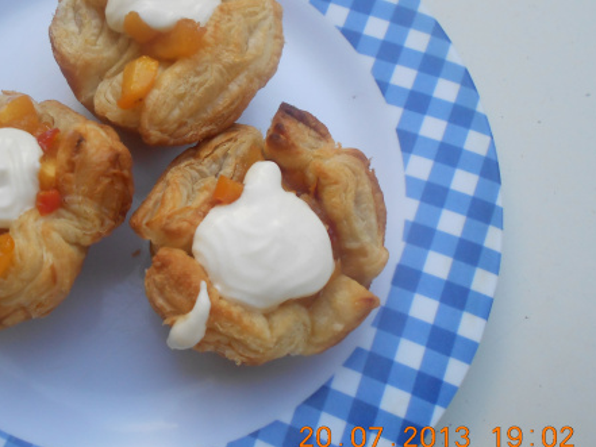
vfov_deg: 37.6
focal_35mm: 38
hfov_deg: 47.7
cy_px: 176
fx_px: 654
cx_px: 175
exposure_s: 1/125
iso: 160
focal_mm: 4.6
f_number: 3.2
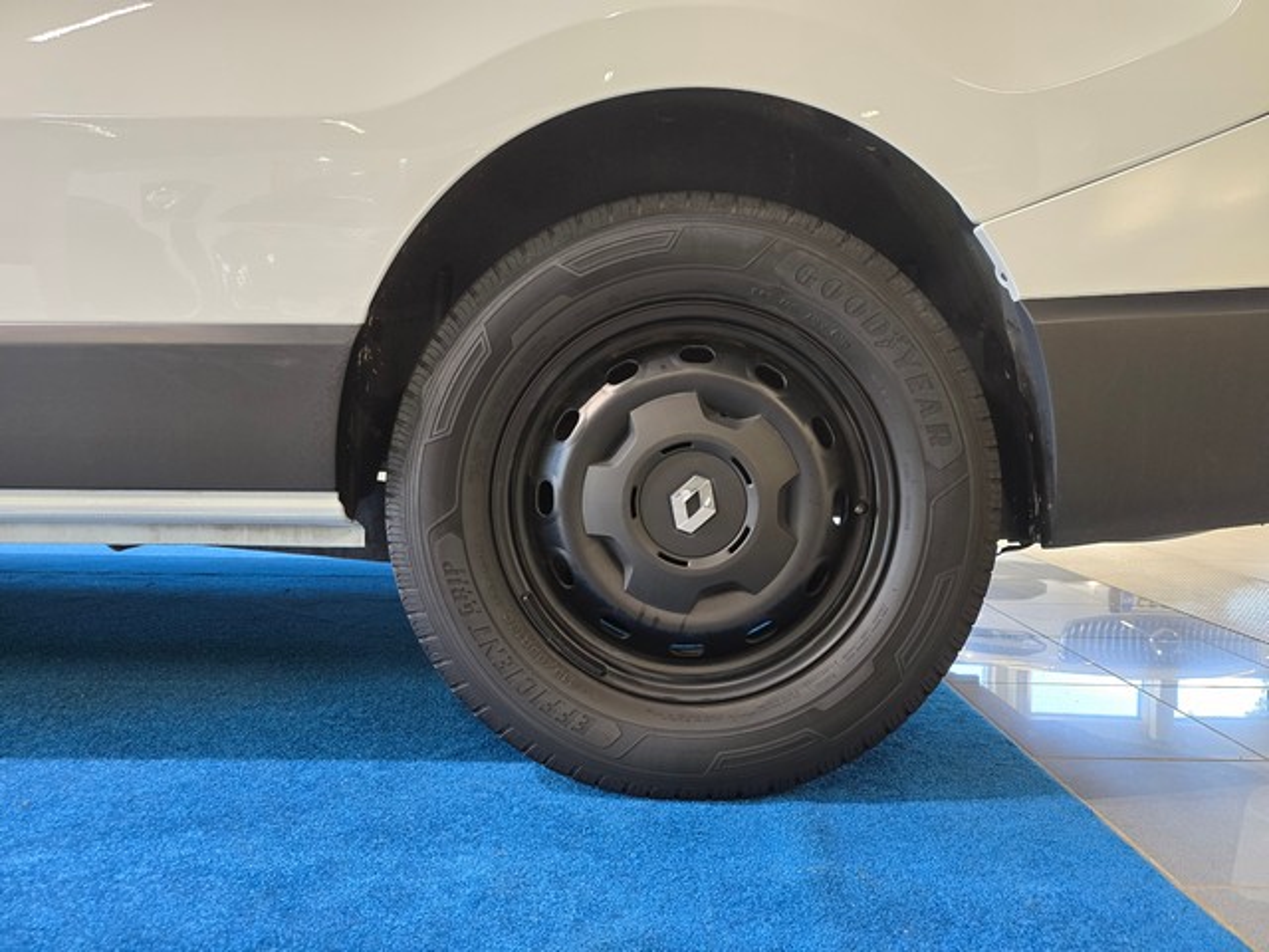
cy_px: 476
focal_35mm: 23
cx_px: 634
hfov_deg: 73.9
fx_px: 843
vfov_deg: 58.9
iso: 400
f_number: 1.7
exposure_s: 1/100
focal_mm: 6.3
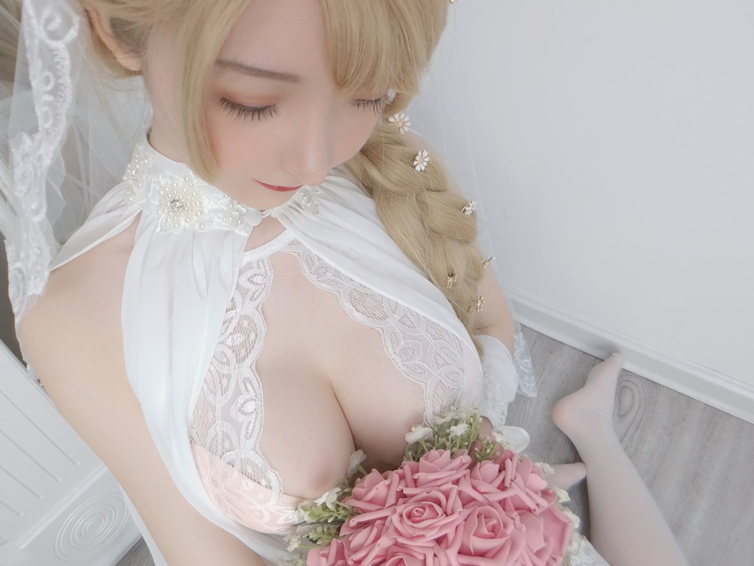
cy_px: 259
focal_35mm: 34
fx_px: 741
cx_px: 384
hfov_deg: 53.9
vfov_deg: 41.8
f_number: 1.8
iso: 80
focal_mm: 4.36
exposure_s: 1/25
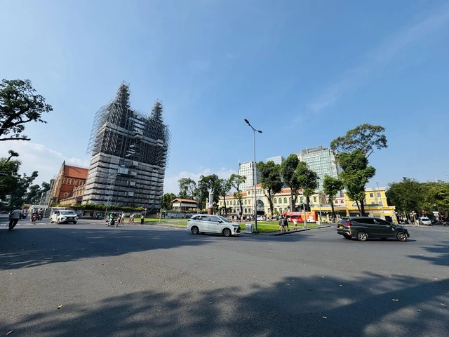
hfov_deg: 102.1
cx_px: 224
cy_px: 168
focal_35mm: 14
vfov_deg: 85.7
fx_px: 182
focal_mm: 2.22
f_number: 2.2
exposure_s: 1/2083
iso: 50
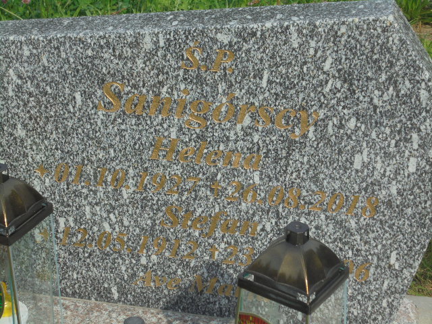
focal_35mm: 83
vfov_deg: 17.8
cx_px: 216
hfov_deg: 23.6
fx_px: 1036
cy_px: 162
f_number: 6.7
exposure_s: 1/400
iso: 100
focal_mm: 14.9
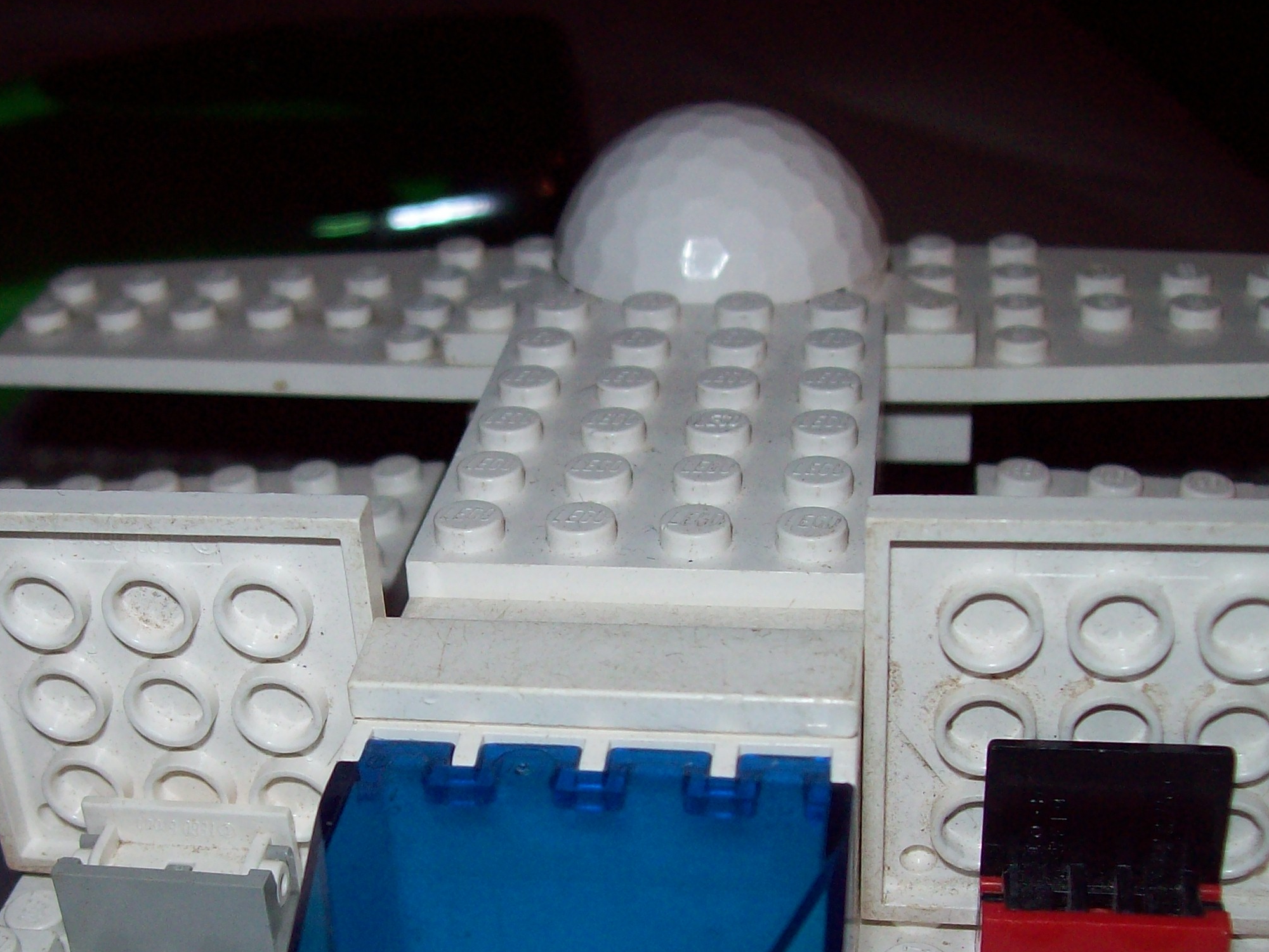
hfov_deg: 34.7
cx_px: 456
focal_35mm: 55
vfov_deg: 26.3
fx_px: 2016
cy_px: 684
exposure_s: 1/64
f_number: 2.7
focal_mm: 6
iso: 80
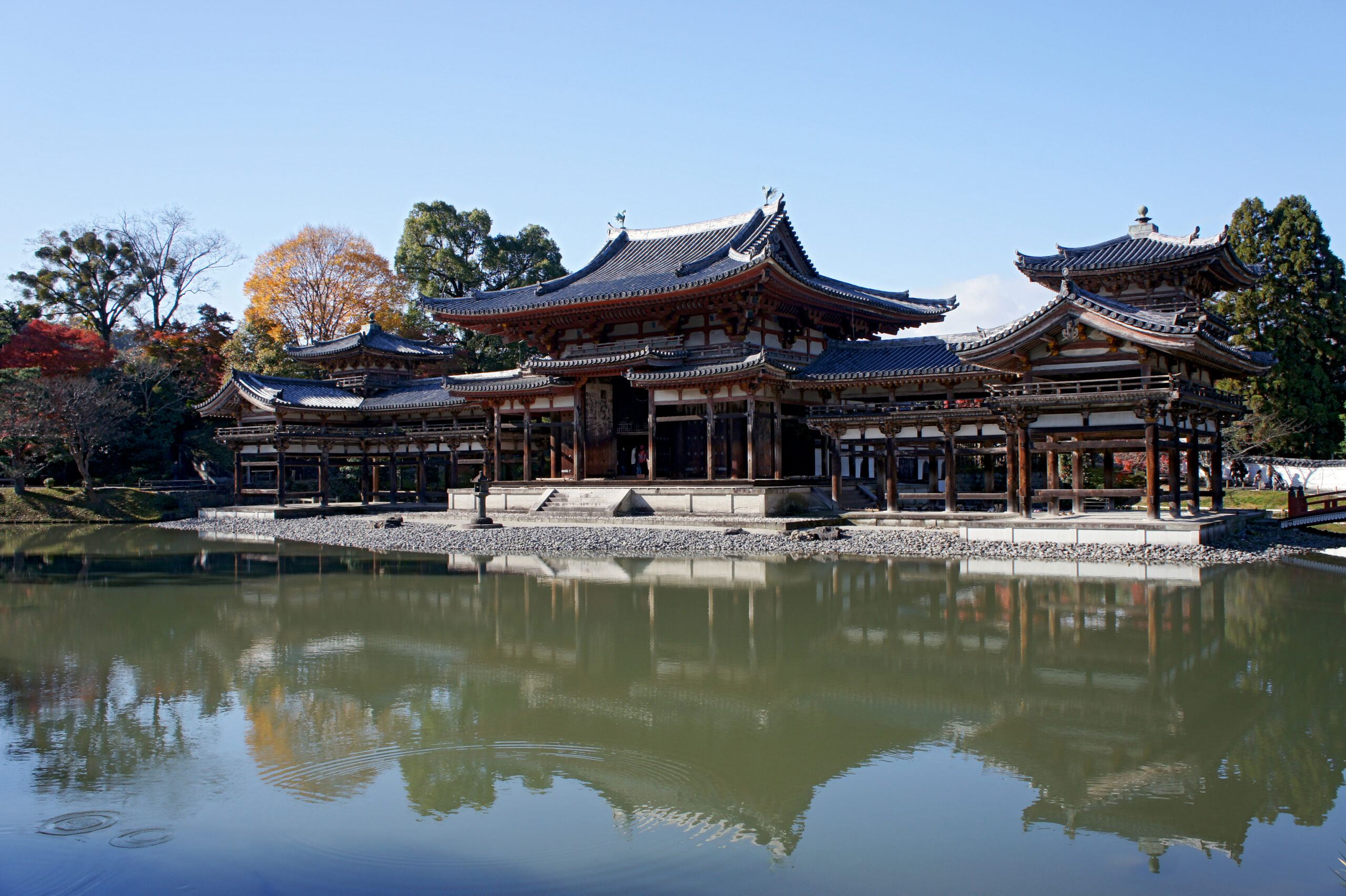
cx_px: 673
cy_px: 448
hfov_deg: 62.0
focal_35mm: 30
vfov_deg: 43.6
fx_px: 1121
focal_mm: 20
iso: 200
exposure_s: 1/100
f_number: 8
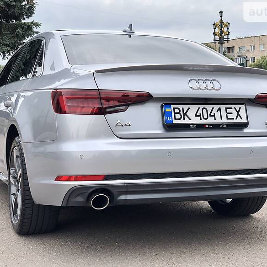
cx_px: 133
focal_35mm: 63
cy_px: 134
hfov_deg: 27.3
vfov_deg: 27.3
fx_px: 550
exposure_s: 1/258
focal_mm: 6
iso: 16
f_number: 2.4
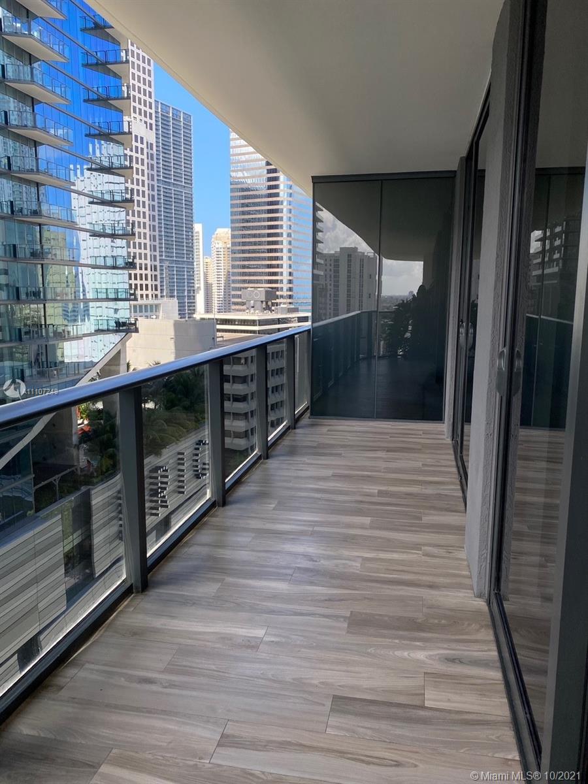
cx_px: 294
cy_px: 392
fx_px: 589
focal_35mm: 26
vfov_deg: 67.3
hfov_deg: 53.1
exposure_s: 1/1484
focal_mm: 4.25
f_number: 1.8
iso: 32
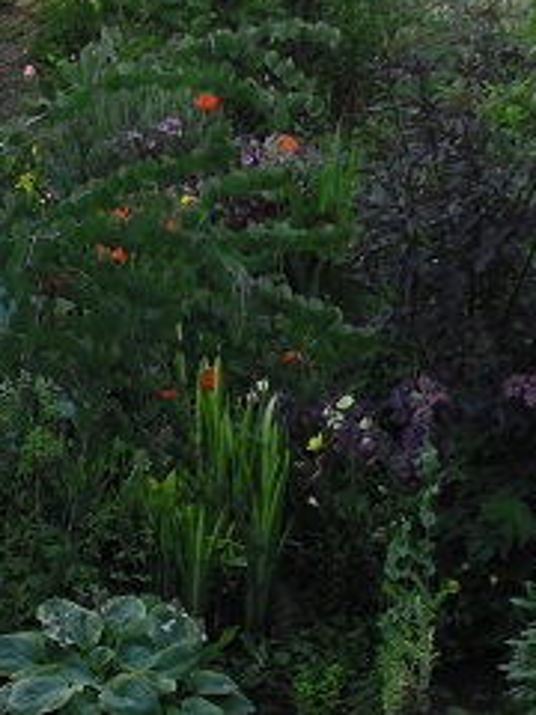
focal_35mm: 95
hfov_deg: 15.4
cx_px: 83
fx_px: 1961
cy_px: 542
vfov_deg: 20.5
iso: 100
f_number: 3.5
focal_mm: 6.7
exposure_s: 1/125
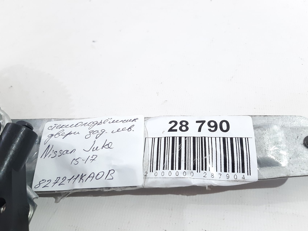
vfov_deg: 51.3
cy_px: 116
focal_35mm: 27
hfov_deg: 65.3
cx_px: 154
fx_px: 240
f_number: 1.7
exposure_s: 1/50
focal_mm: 3.93
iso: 100
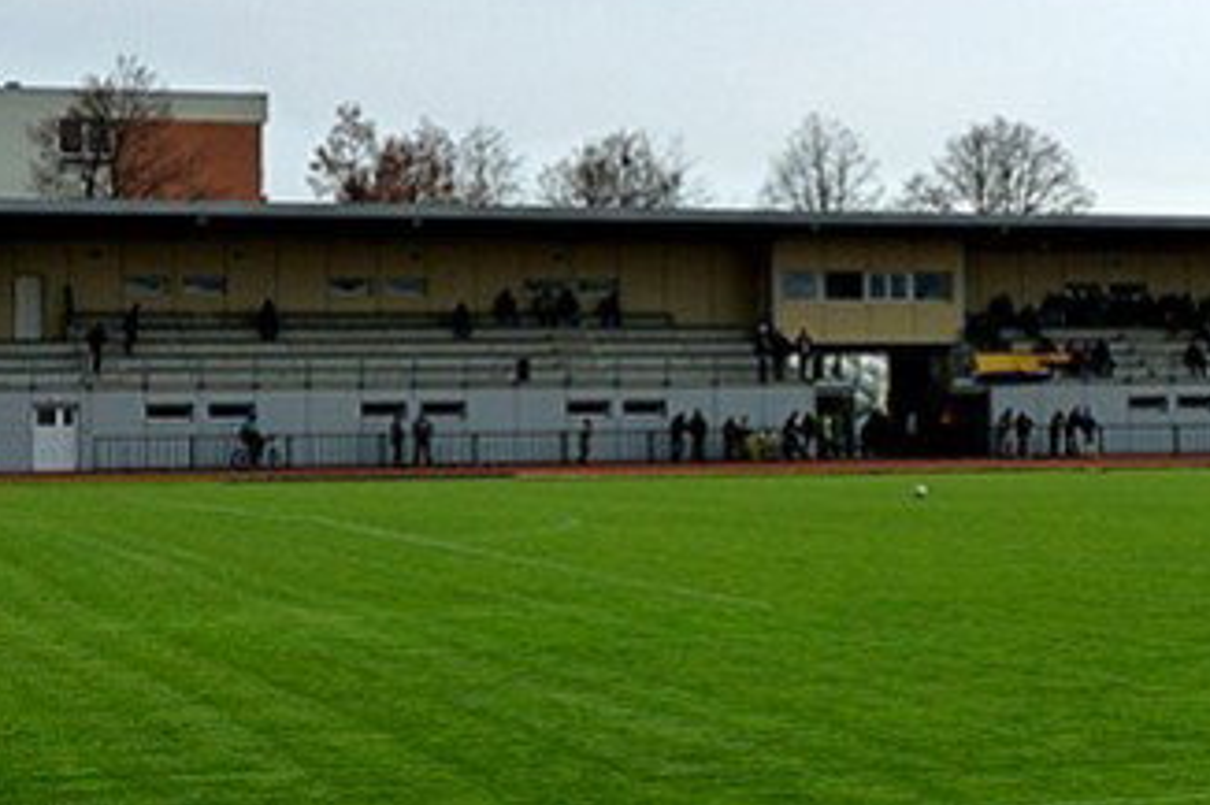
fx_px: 3091
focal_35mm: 92
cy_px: 249
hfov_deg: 22.1
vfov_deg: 14.8
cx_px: 735
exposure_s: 1/500
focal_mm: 8.5
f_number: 7.1
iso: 160
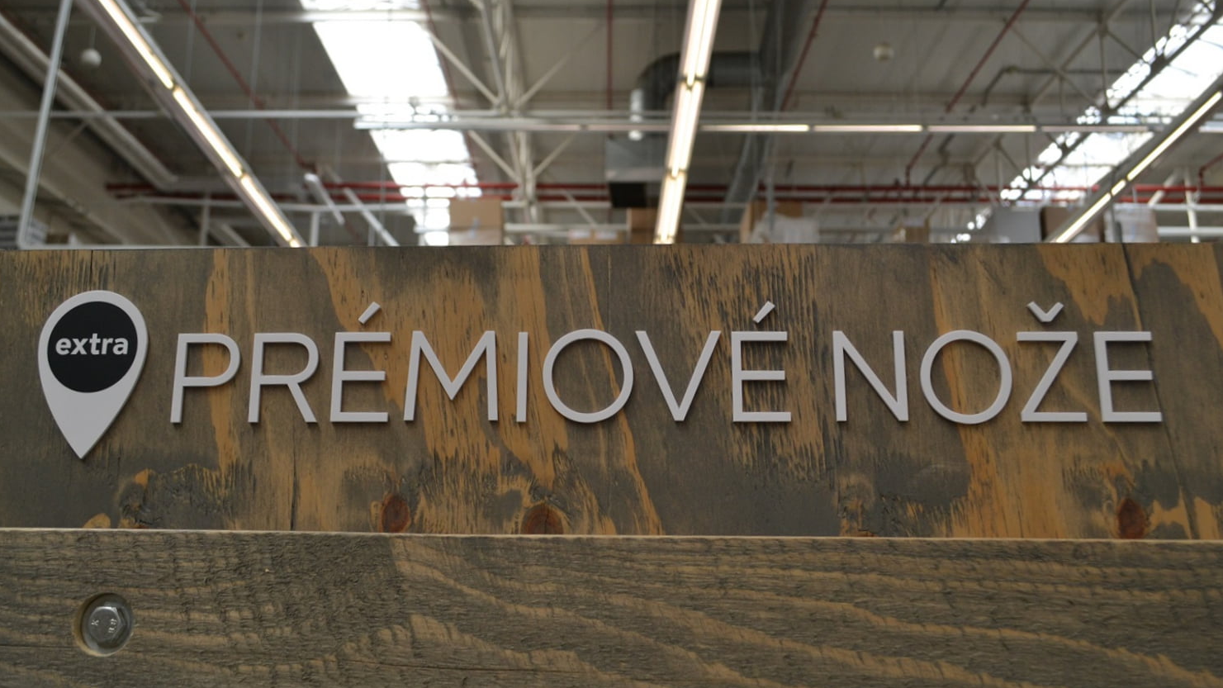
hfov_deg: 56.6
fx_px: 1135
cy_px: 325
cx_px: 604
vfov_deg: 33.7
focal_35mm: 35
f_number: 5.6
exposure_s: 1/125
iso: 400
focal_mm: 22
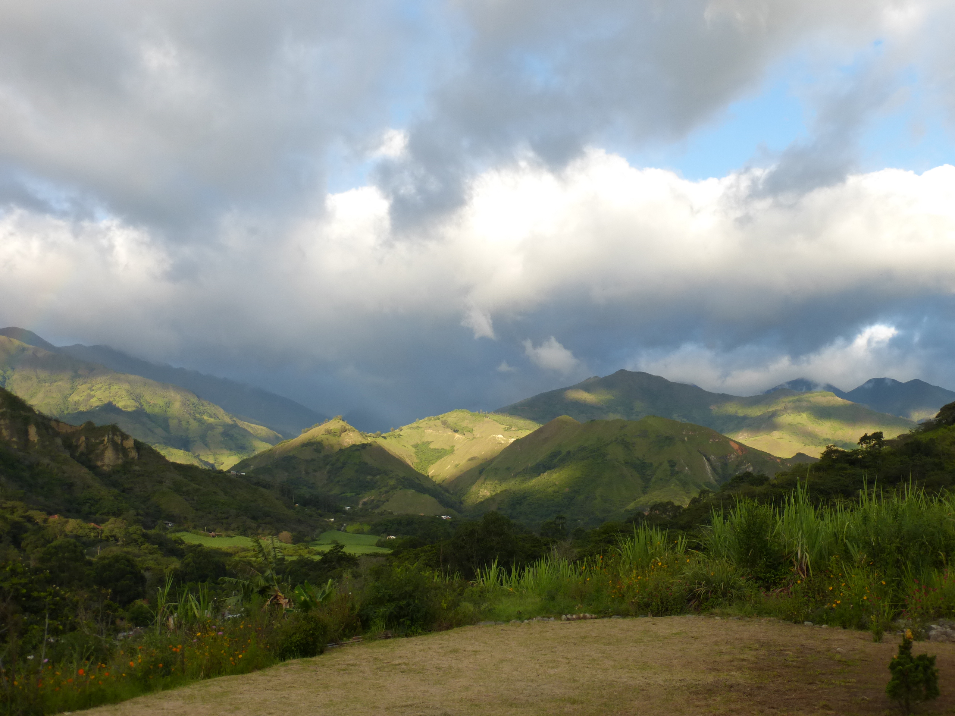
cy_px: 358
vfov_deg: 40.7
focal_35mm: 35
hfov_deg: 52.6
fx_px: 966
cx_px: 478
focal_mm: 6.1
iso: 100
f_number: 3.7
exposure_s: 1/320
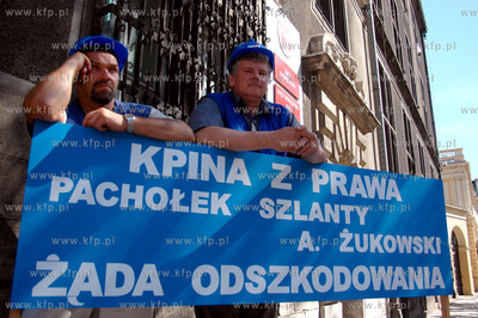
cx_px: 239
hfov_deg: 62.0
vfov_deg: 43.5
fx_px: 398
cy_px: 159
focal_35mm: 30
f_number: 3.2
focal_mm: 20
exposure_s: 1/1000
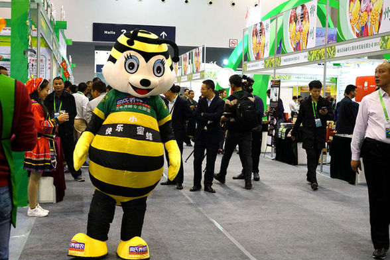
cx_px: 195
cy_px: 130
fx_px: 563
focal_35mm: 52
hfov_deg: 38.2
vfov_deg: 26.0
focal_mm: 52
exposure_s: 1/60
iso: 5000
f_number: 7.1
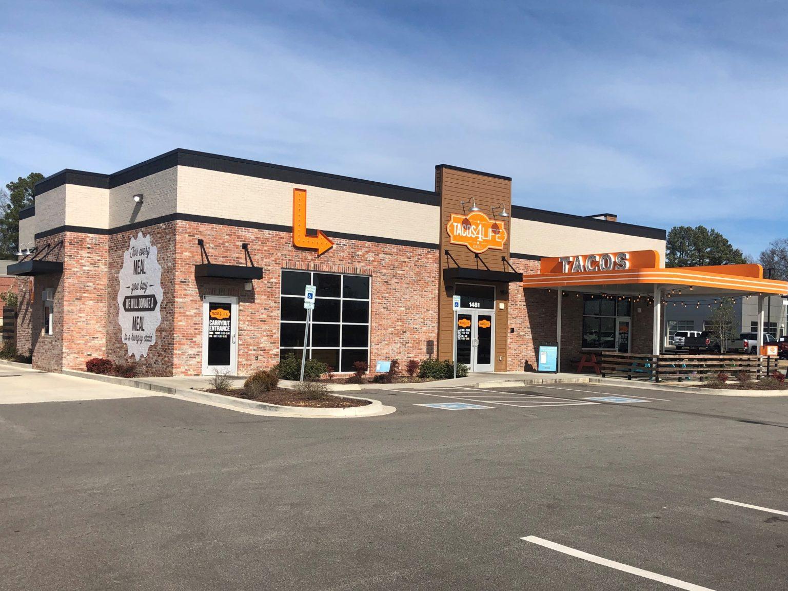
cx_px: 394
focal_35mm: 28
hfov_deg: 63.5
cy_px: 296
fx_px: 637
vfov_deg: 49.7
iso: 20
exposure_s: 1/3003
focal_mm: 3.99
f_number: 1.8
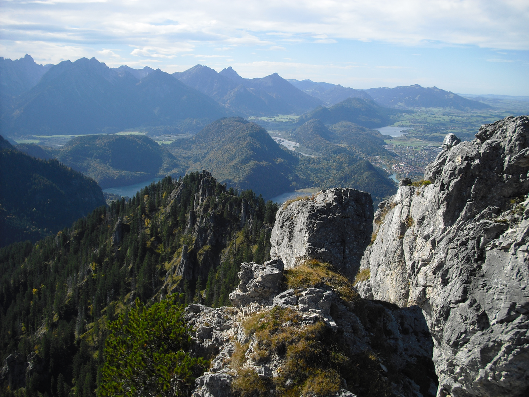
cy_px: 198
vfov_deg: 37.7
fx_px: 581
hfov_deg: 49.0
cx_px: 264
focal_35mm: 38
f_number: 5.6
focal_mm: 6.2
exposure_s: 1/200
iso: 64
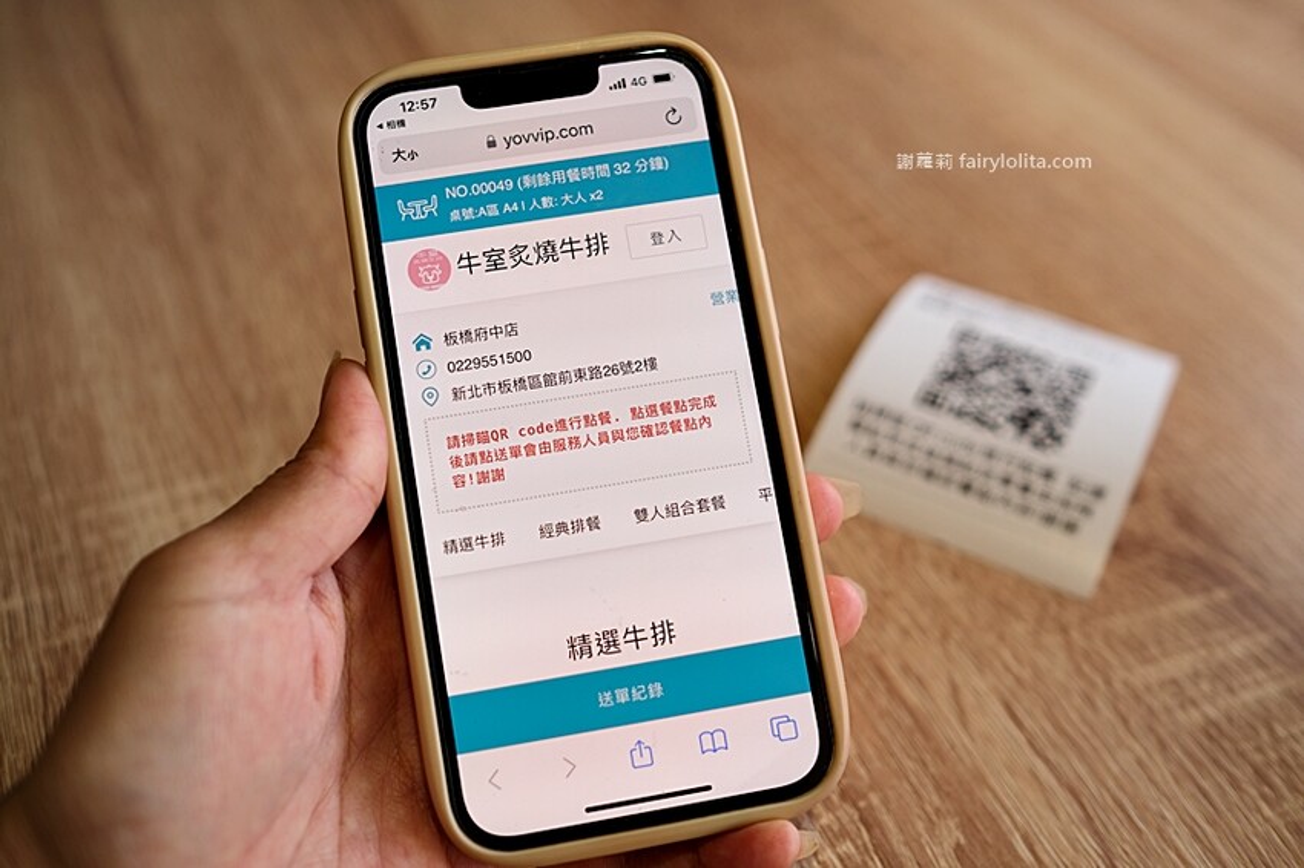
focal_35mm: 35
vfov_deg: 37.8
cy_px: 434
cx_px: 652
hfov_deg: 54.5
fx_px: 1267
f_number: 2.5
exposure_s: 1/180
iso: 160
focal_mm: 23
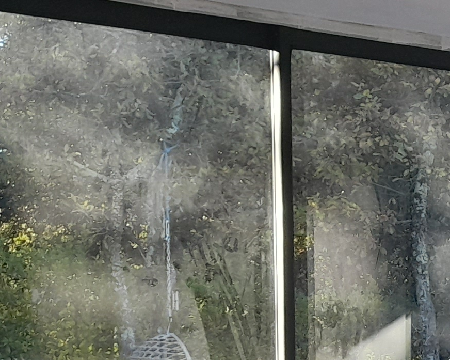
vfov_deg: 13.3
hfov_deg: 14.7
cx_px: 850
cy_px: 468
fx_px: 1491
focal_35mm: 112
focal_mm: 4.6
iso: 25
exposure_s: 1/100
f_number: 2
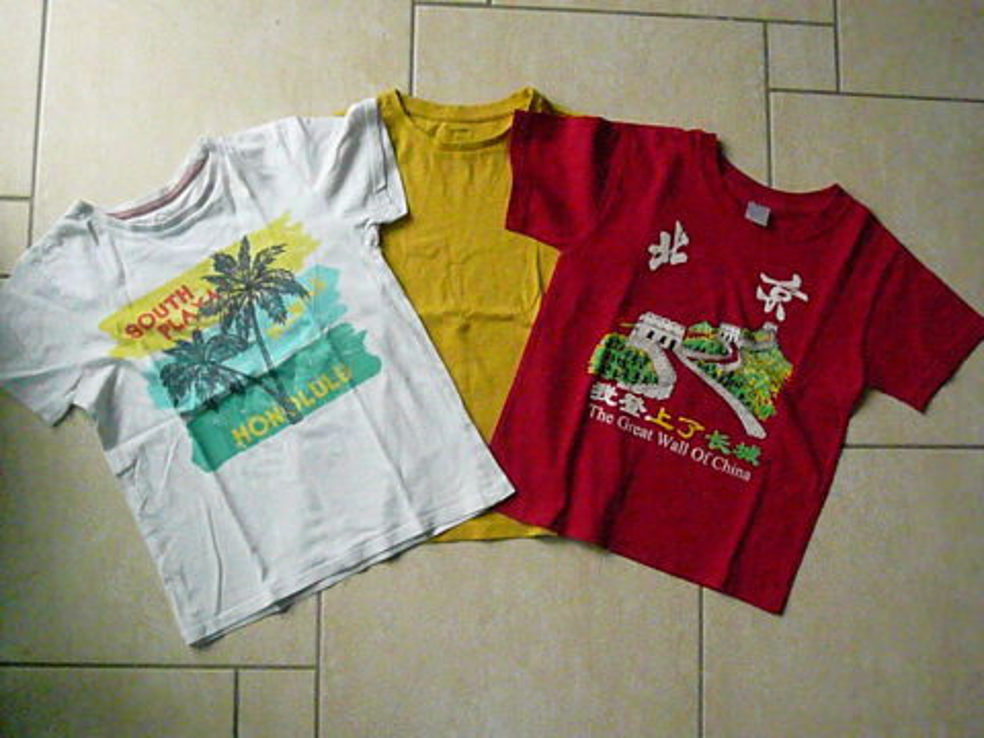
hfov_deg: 56.8
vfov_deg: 44.2
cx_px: 492
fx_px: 910
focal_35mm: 32
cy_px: 369
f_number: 9
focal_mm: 5.2
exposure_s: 1/800
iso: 3200
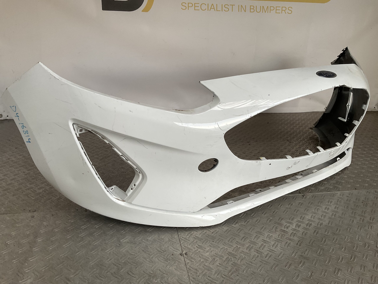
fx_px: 317
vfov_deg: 48.2
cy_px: 142
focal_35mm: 29
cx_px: 189
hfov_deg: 61.7
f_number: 1.8
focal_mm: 3
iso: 50
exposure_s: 1/100
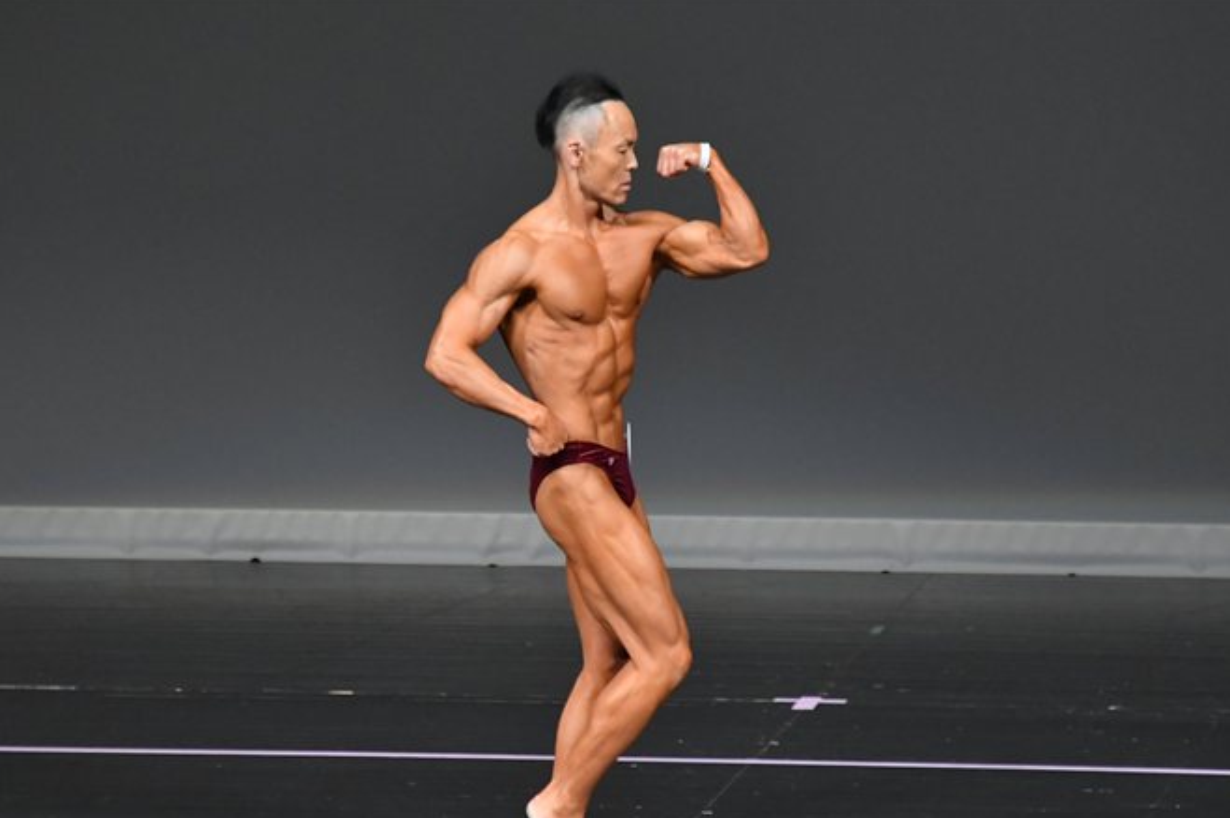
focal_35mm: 406
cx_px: 604
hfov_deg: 5.1
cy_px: 472
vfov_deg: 3.4
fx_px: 13858
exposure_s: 1/400
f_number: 5.6
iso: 4000
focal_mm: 230
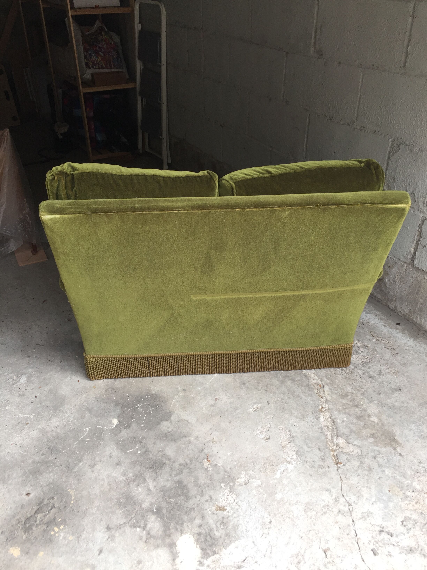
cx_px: 214
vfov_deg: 61.7
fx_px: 477
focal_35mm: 29
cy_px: 285
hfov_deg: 48.2
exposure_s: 1/50
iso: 32
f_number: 2.2
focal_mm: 4.15
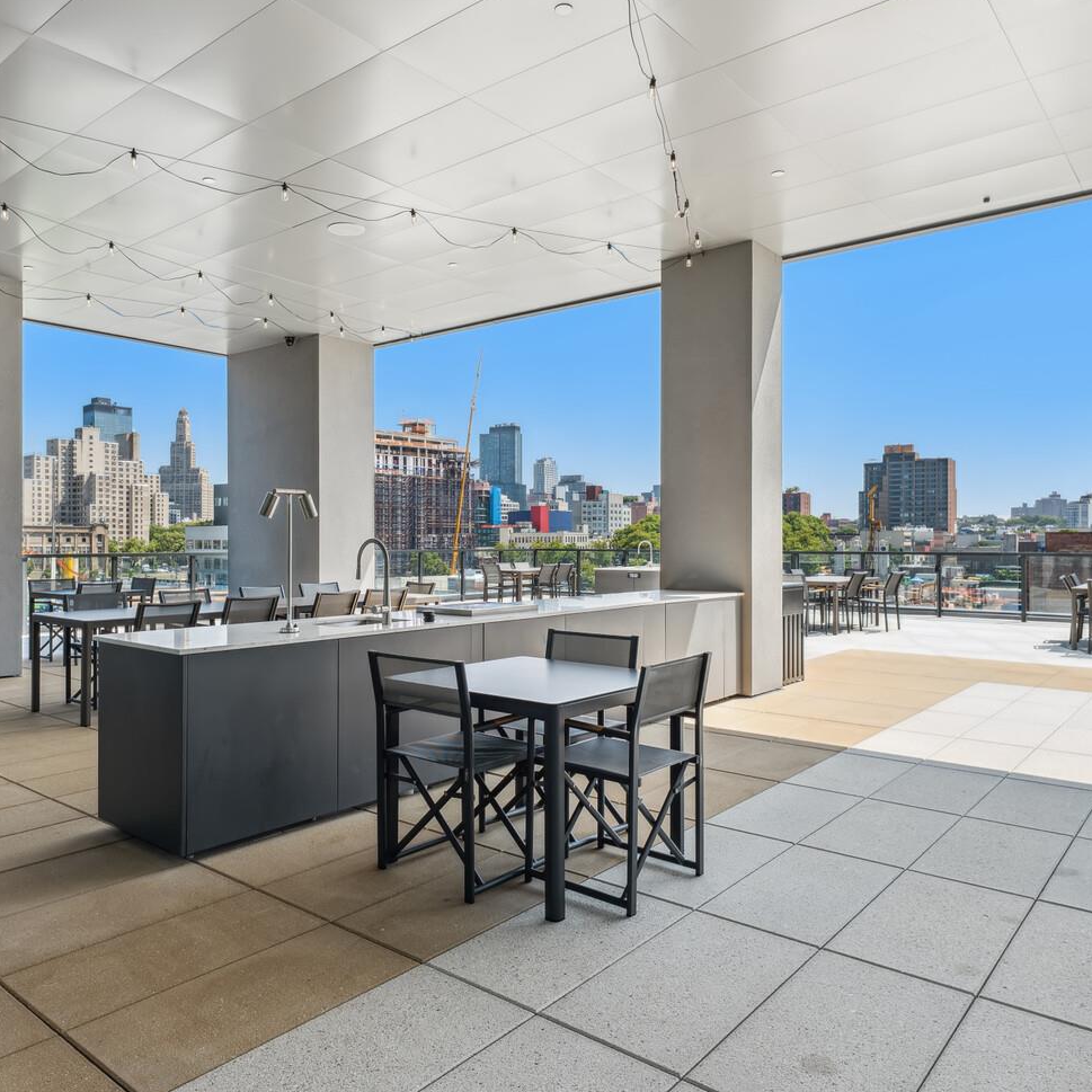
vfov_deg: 62.9
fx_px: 892
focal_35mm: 25
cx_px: 499
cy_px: 556
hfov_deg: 62.8
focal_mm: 19
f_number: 8
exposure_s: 1/200
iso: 160
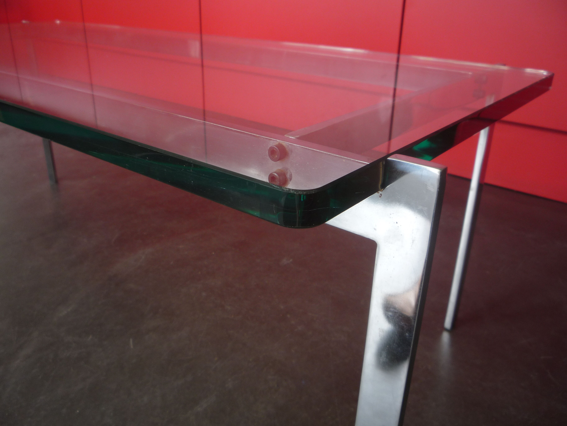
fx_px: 491
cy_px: 213
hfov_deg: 60.0
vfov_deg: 46.8
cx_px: 284
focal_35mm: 30
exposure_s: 1/40
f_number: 3.3
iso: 100
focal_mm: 5.2
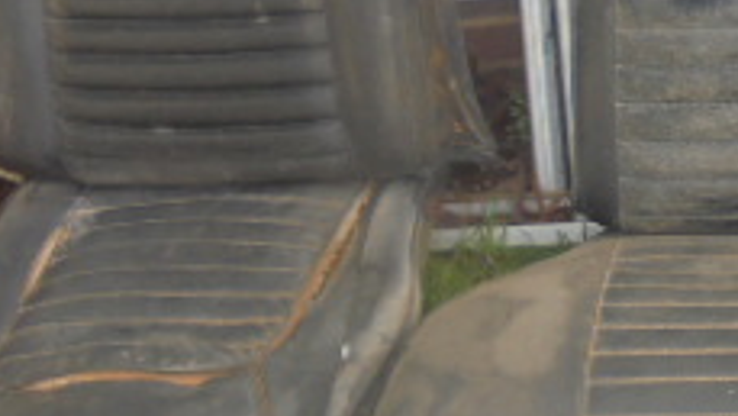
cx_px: 867
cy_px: 145
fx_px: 1546
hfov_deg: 24.5
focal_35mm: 79
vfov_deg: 15.3
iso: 100
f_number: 3.5
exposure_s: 1/200
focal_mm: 4.6
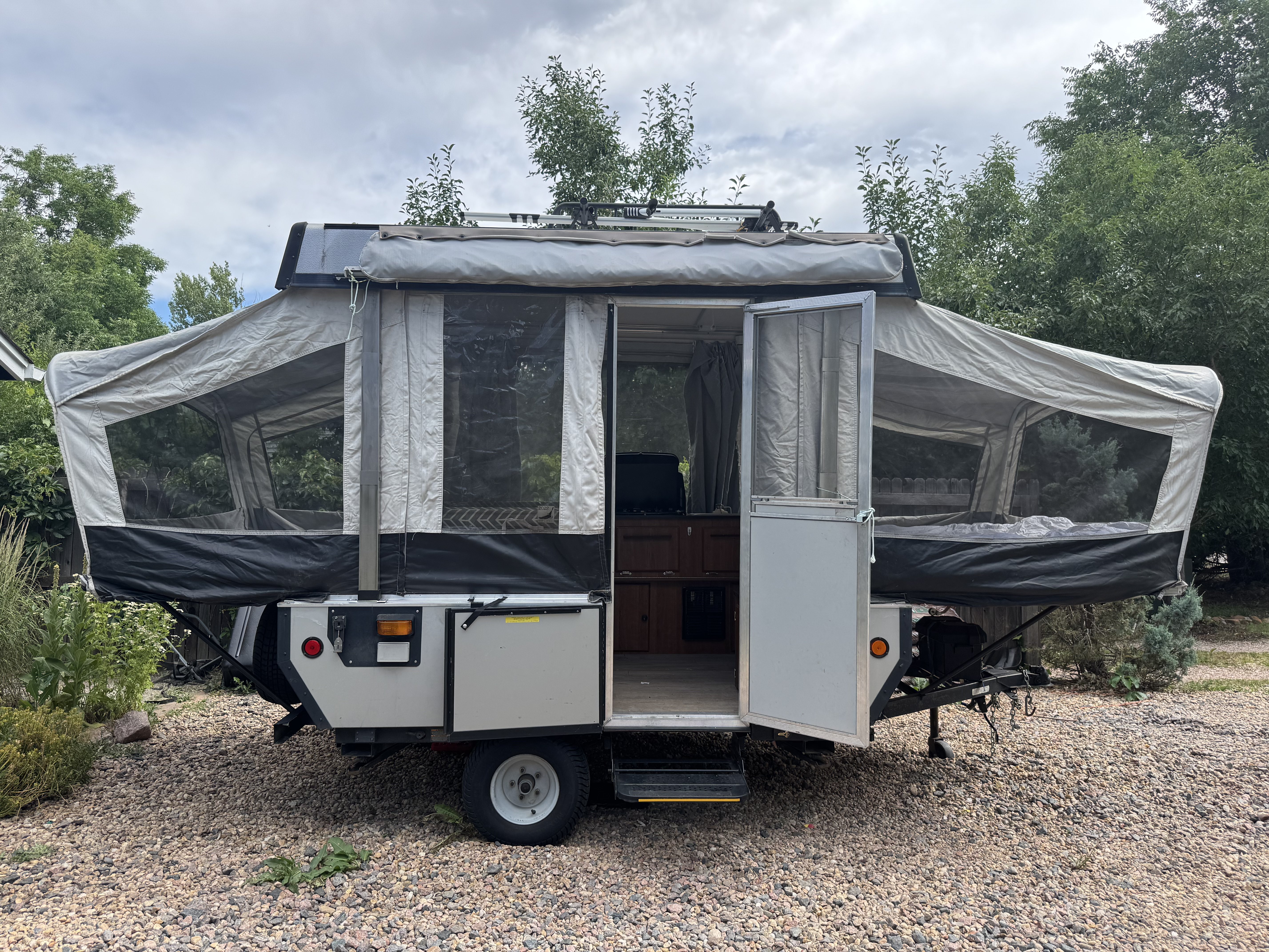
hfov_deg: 71.6
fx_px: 880
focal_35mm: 24
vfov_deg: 56.8
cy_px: 476
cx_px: 634
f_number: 1.78
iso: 80
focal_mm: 6.76
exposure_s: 1/1285
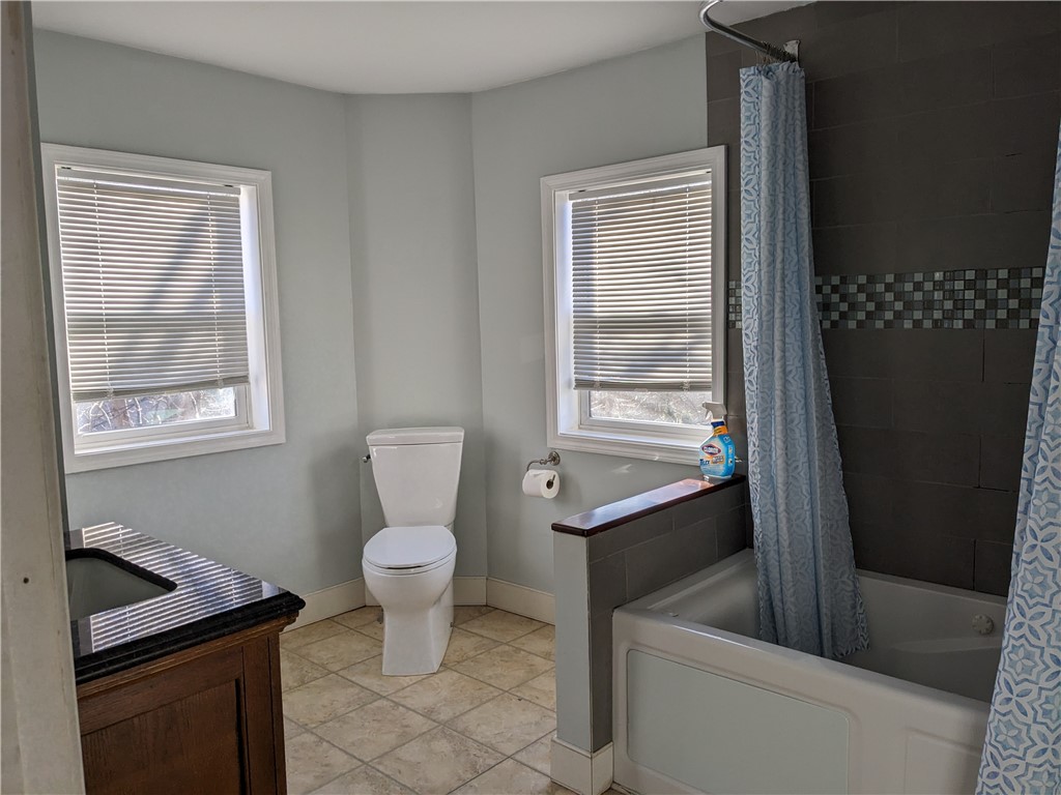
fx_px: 828
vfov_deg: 51.4
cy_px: 398
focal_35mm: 27
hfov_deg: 65.3
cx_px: 530
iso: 47
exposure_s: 1/383
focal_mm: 4.38
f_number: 1.73
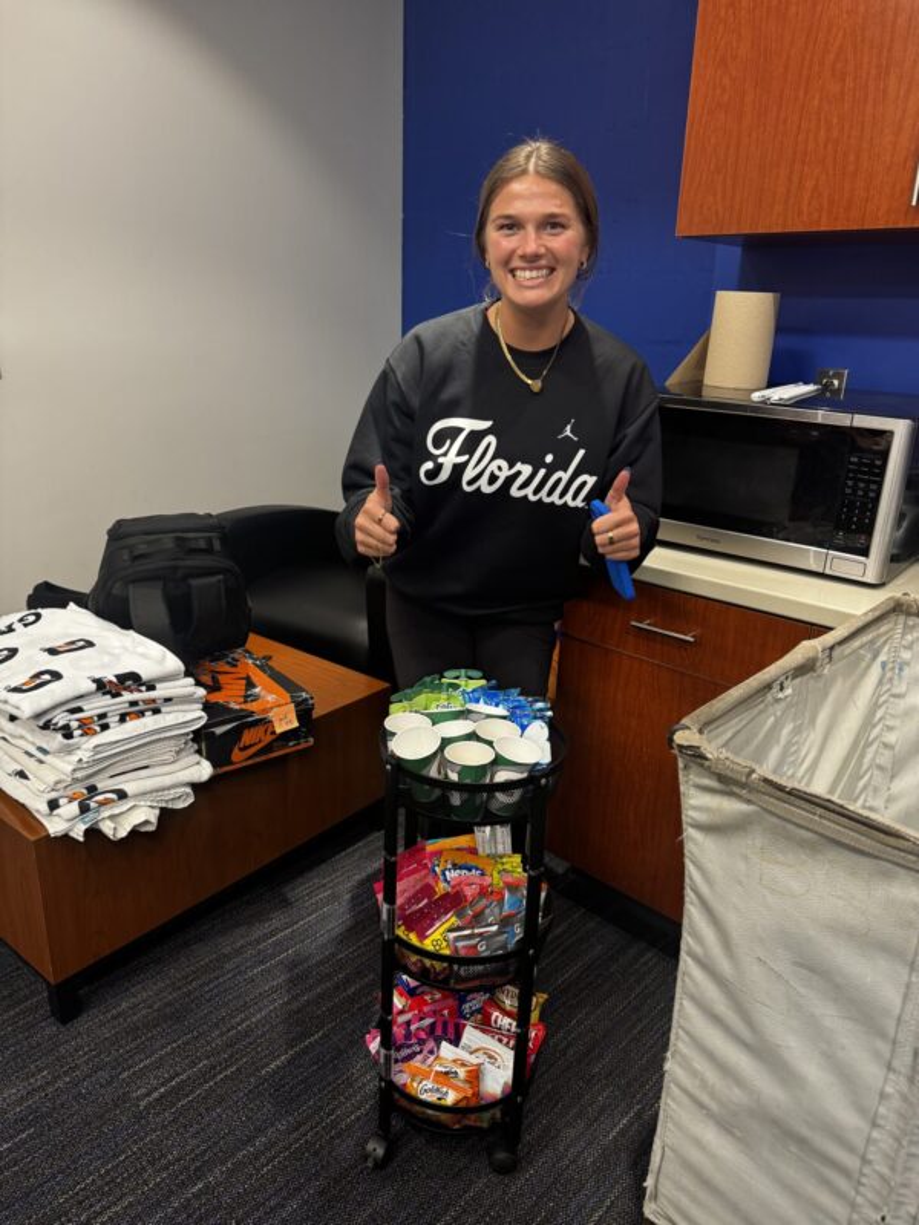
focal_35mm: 24
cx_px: 460
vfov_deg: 71.6
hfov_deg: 56.8
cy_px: 612
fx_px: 850
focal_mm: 6.76
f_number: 1.78
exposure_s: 1/60
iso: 200
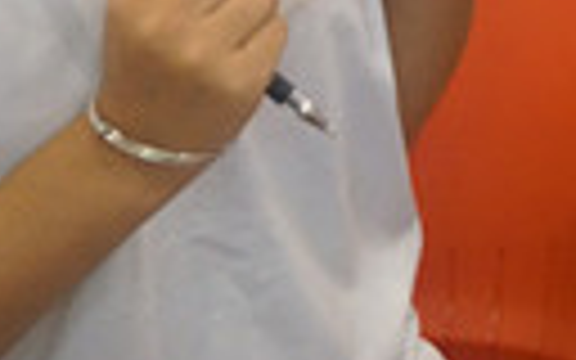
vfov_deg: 8.4
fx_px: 2339
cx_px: 729
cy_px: -340
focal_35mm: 149
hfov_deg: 13.6
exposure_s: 1/60
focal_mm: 25
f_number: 4.5
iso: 3200
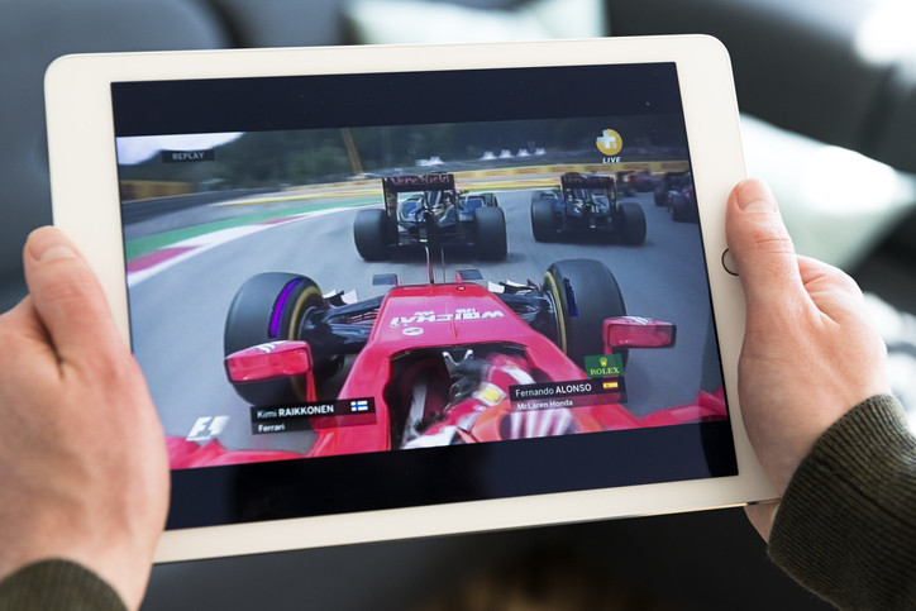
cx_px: 458
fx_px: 1578
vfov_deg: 21.9
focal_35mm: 62
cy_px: 306
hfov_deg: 32.4
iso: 800
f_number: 5.6
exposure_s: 1/160
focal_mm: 62
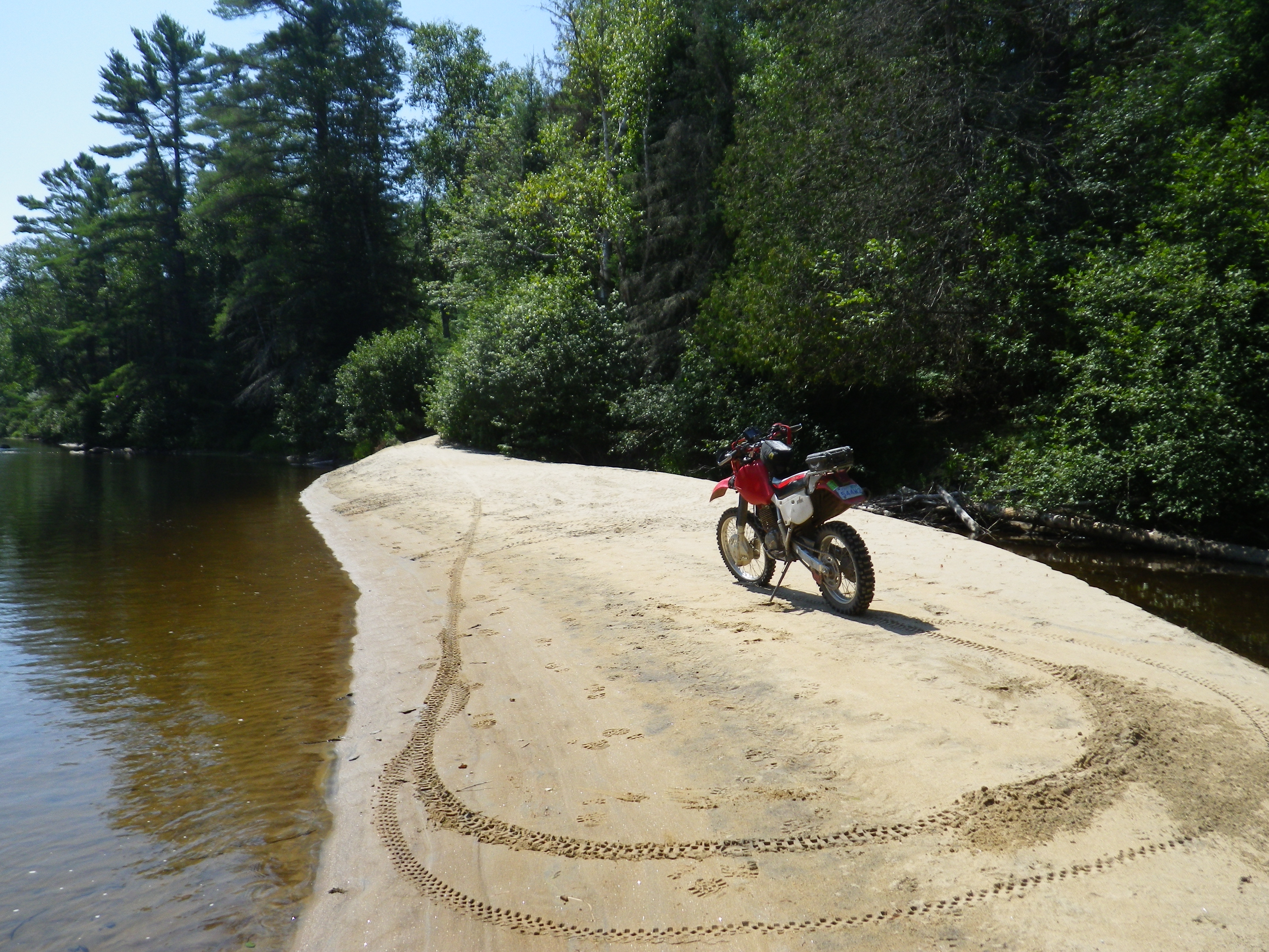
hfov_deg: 63.4
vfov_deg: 49.7
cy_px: 476
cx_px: 634
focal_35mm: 28
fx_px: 1026
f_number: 4.2
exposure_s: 1/500
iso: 80
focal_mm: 5
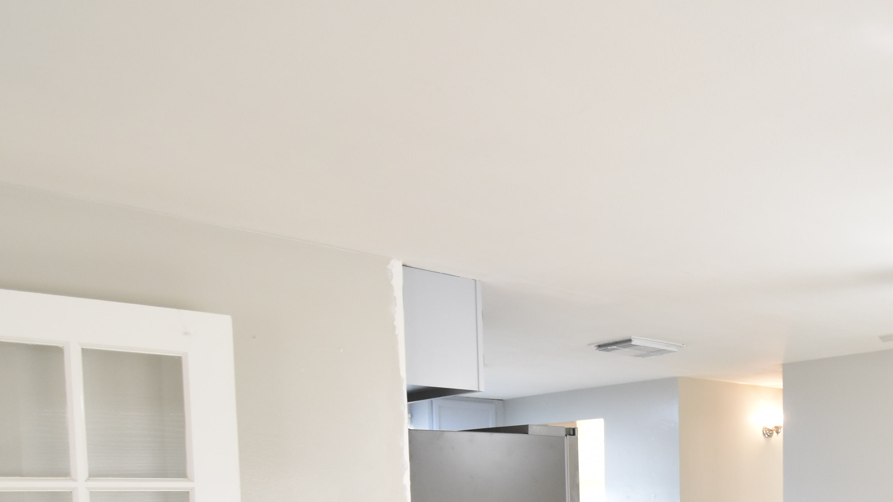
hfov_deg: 53.1
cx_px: 747
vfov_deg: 31.2
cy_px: 540
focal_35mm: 34
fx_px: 805
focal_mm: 10
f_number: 3.5
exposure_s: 1/90
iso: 800
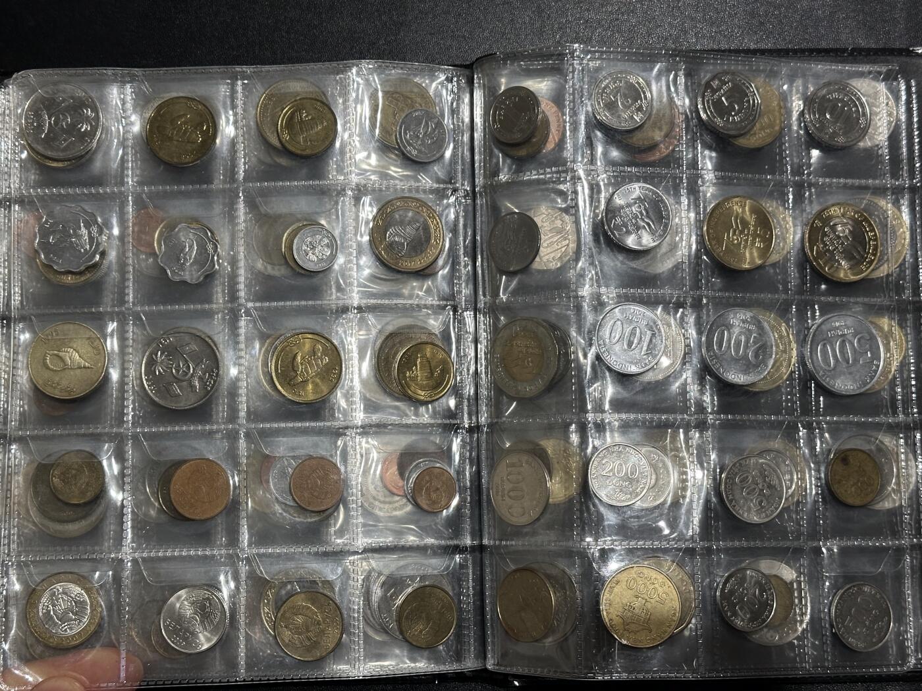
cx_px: 461
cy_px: 346
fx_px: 1278
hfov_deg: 39.7
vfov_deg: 30.3
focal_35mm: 48
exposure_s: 1/50
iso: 125
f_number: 1.78
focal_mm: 6.86
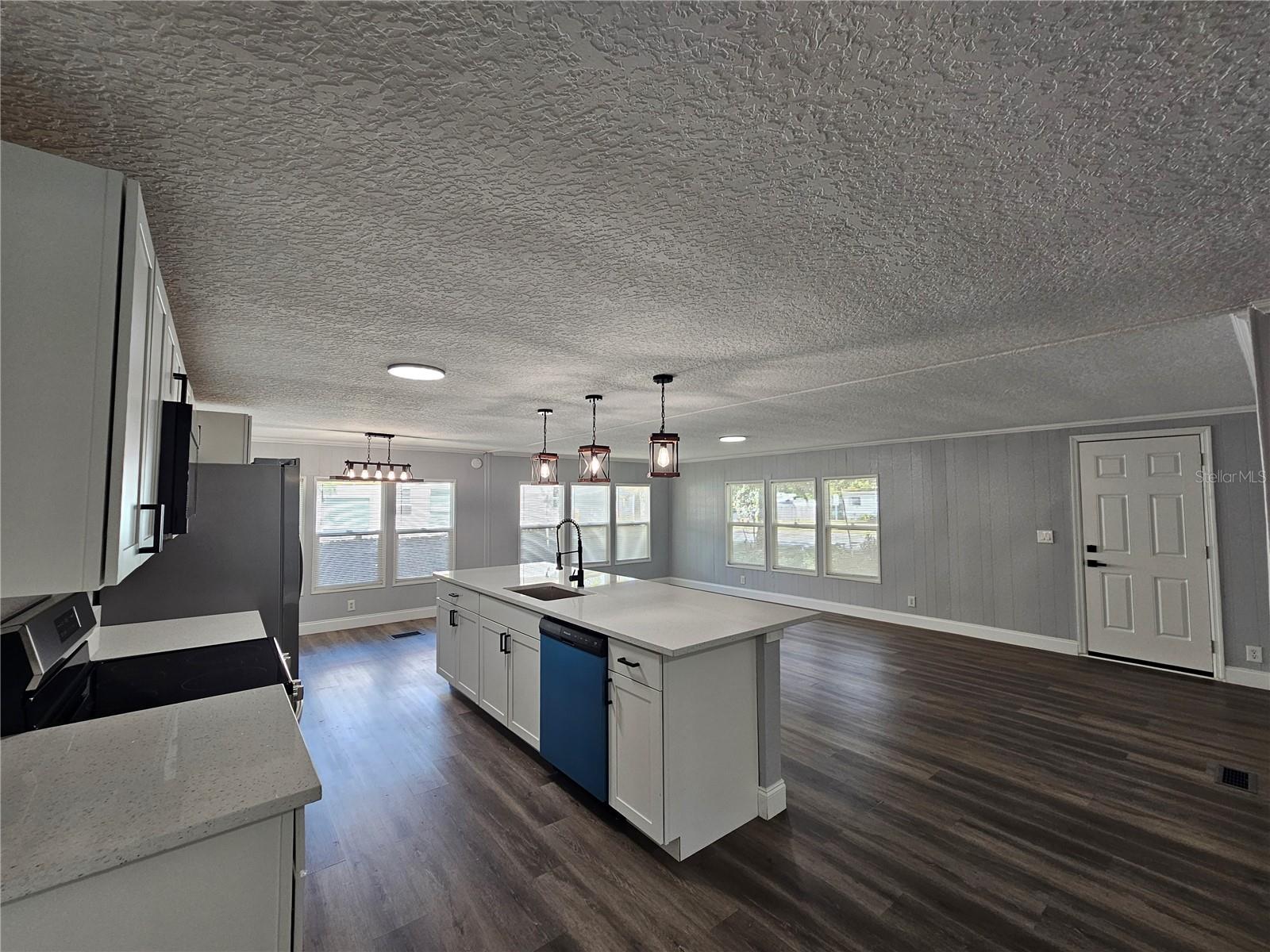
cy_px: 476
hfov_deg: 106.2
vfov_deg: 89.9
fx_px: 477
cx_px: 635
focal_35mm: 13
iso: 100
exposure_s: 1/60
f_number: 2.2
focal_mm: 2.2
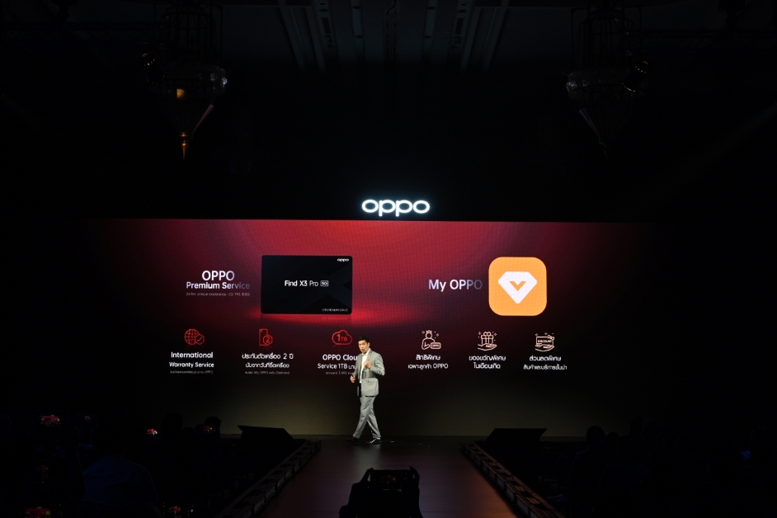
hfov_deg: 38.2
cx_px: 388
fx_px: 1122
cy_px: 259
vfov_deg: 26.0
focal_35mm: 52
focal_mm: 35
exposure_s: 1/80
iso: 800
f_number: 7.1
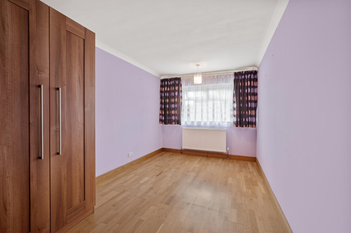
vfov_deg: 77.2
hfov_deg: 100.4
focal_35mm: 15
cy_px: 116
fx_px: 146
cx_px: 176
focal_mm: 15
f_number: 16
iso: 200
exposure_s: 4
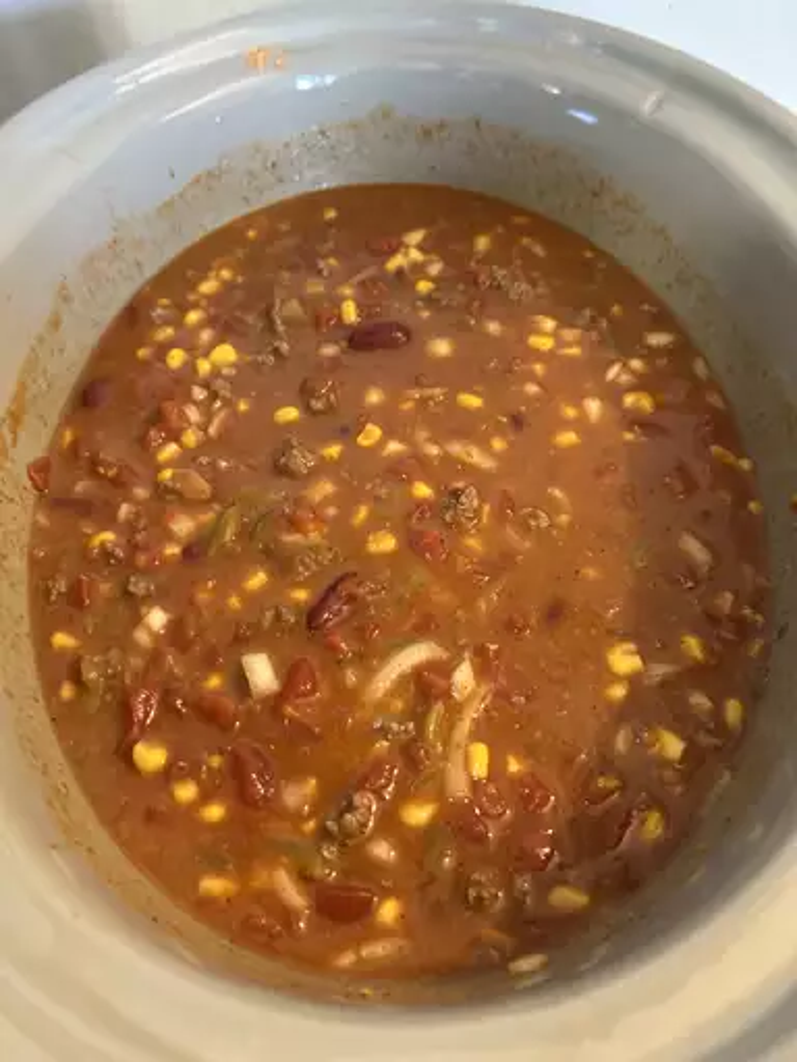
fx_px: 798
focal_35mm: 26
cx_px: 398
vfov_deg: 67.3
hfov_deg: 53.1
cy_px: 531
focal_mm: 5.7
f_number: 1.5
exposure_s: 1/60
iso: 400
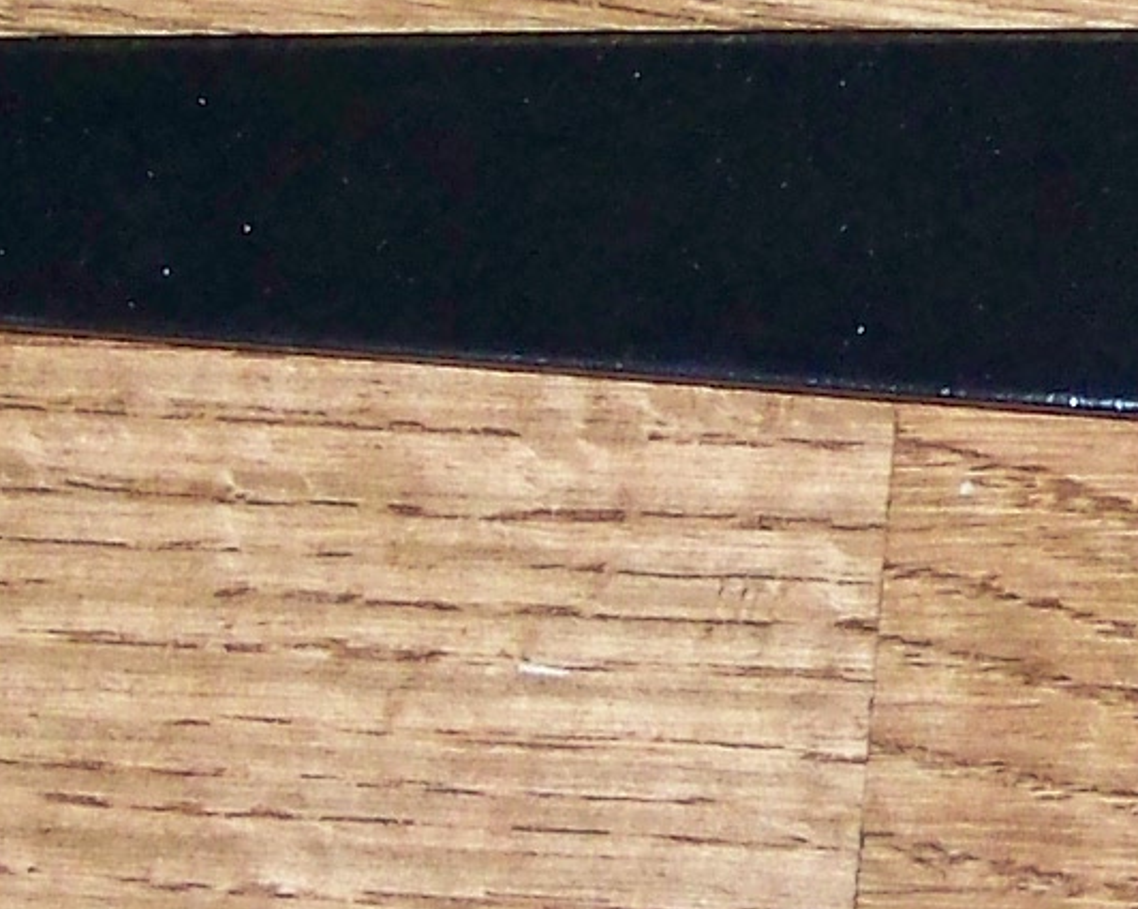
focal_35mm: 203
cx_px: 1482
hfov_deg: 9.4
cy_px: 175
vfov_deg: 7.6
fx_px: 6833
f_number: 2.8
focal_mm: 5.85
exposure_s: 1/30
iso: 200
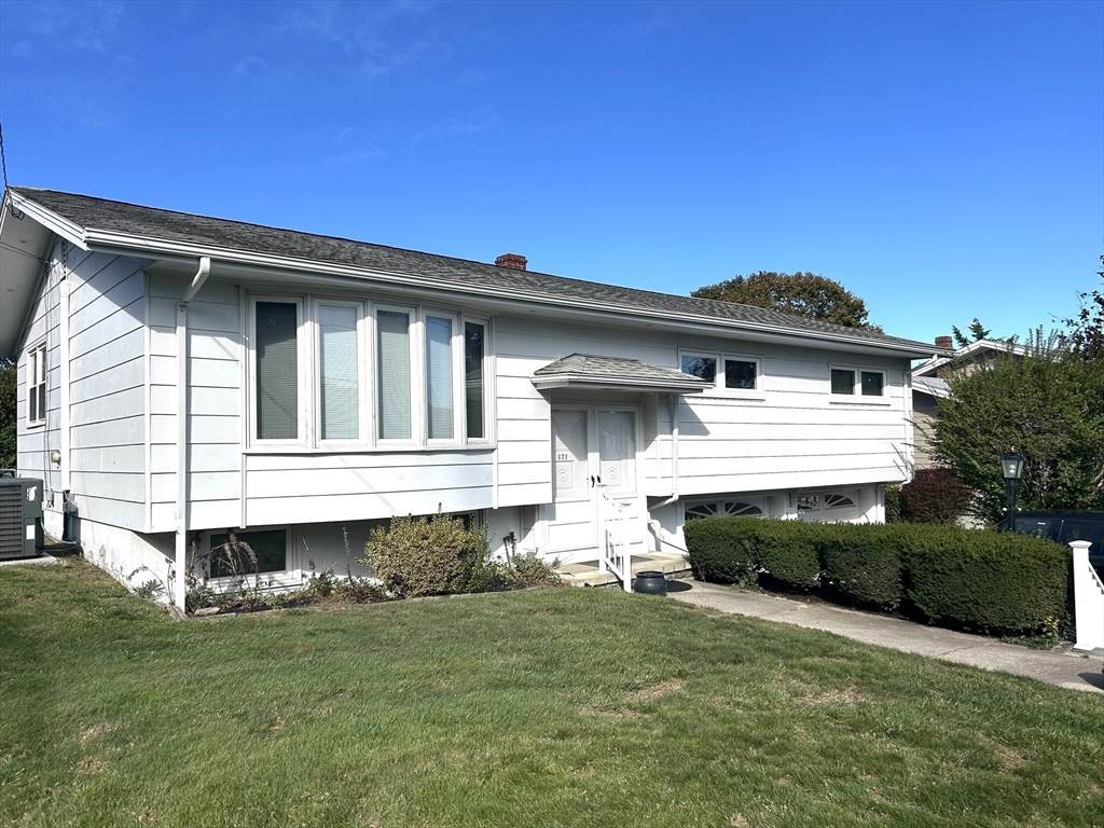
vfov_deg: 53.1
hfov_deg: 67.3
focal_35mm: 26
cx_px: 552
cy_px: 414
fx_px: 829
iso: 50
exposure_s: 1/4630
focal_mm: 5.7
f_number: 1.5
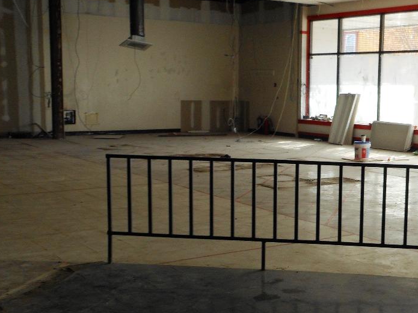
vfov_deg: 25.2
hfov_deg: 32.1
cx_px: 349
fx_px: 700
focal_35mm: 58
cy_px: 190
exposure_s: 1/60
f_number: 3.7
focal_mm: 5
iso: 80
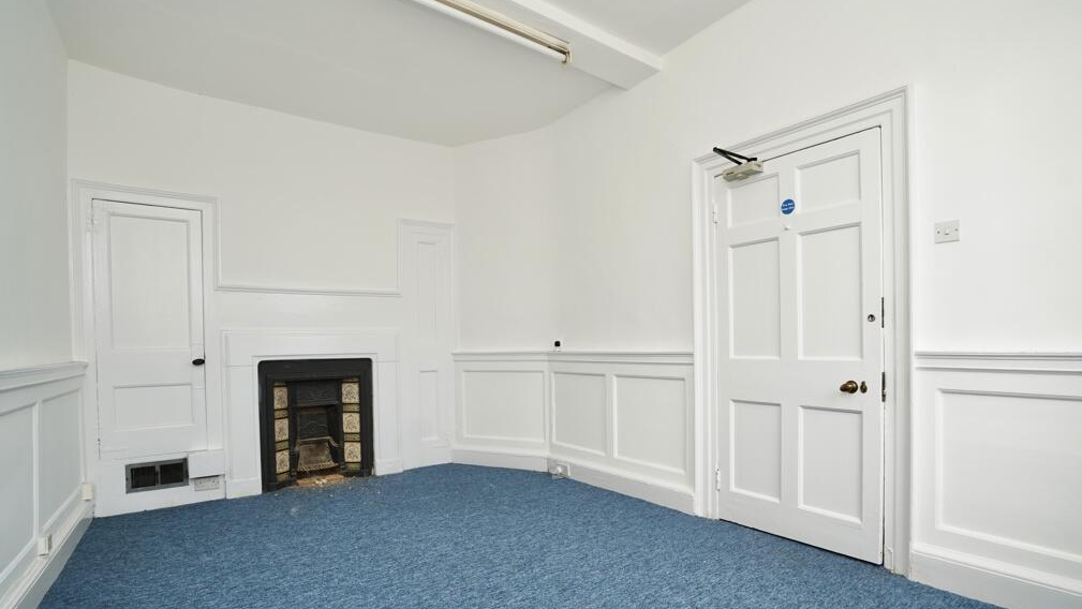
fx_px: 488
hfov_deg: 95.9
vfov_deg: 63.6
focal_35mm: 17
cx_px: 540
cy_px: 352
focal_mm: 16
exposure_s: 1/160
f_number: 4
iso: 400
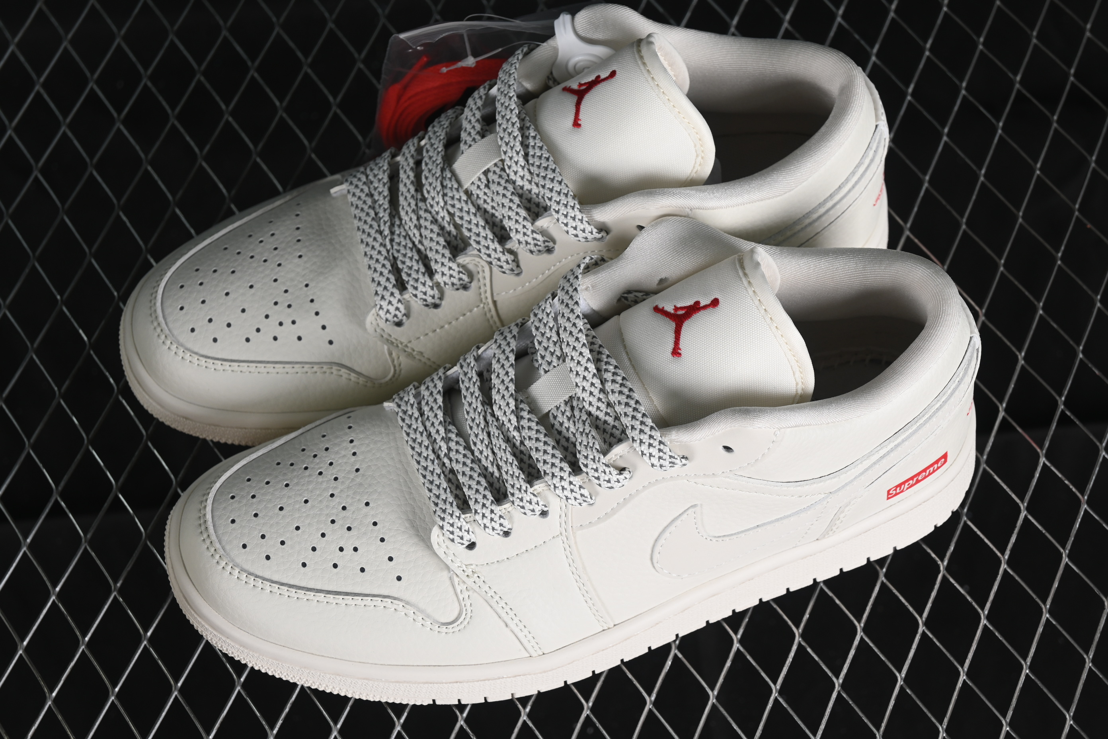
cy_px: 370
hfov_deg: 27.0
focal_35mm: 75
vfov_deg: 18.2
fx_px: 2308
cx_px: 554
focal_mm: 50
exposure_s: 1/80
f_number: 7.1
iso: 160
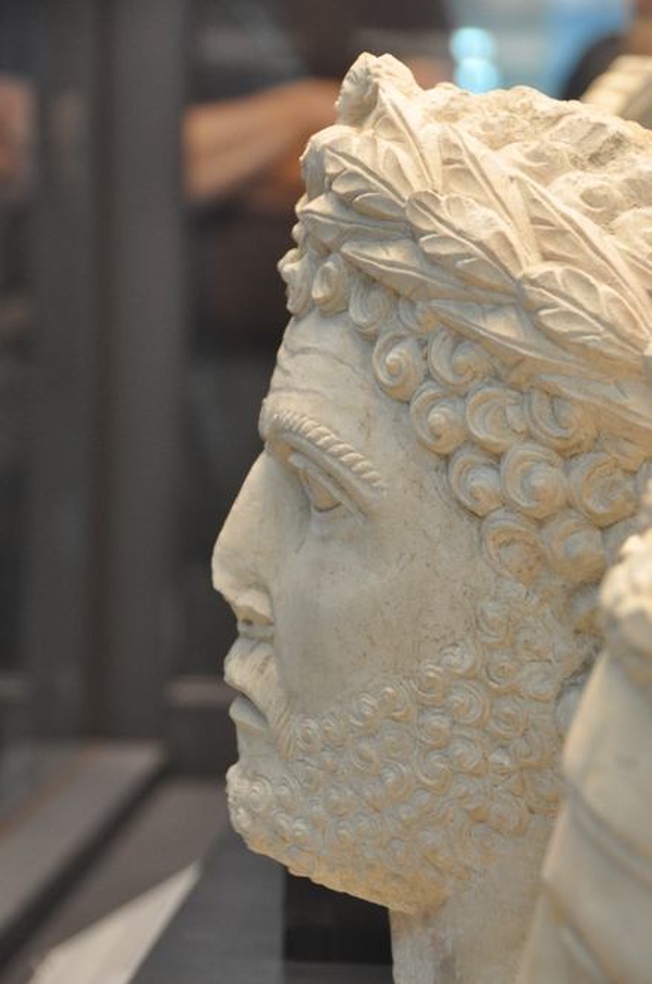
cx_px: 326
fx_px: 3067
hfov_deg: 12.1
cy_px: 492
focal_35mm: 112
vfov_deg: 18.2
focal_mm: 75
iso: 1600
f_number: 5
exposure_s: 1/25
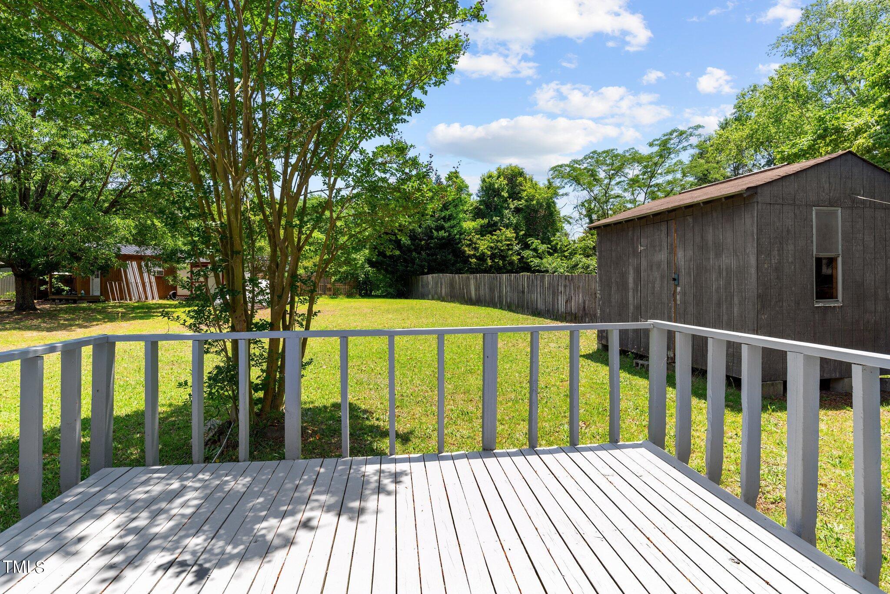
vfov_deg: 67.4
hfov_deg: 90.0
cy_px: 297
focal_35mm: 18
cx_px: 445
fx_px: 445
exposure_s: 1/200
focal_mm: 18
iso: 100
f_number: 8
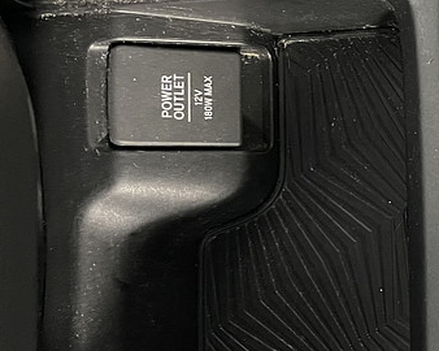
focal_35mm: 74
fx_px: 961
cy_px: 160
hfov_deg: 21.8
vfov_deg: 20.7
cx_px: 640
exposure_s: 1/30
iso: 1000
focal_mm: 5.1
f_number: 1.6
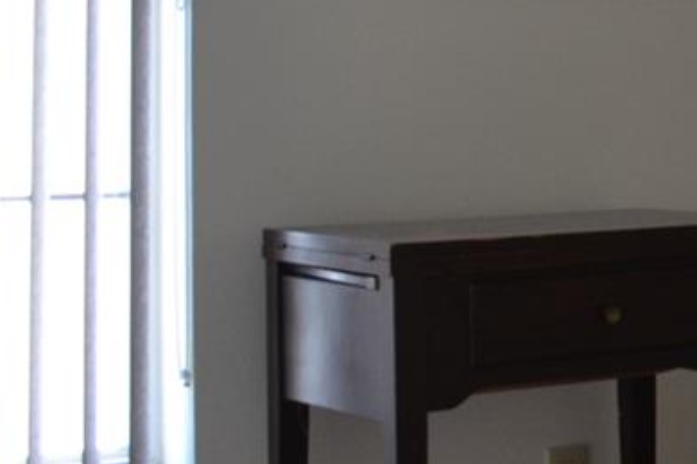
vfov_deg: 12.2
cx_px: 1186
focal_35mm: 111
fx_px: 2148
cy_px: -25
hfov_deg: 16.1
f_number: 4
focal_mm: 18
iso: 400
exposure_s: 1/60
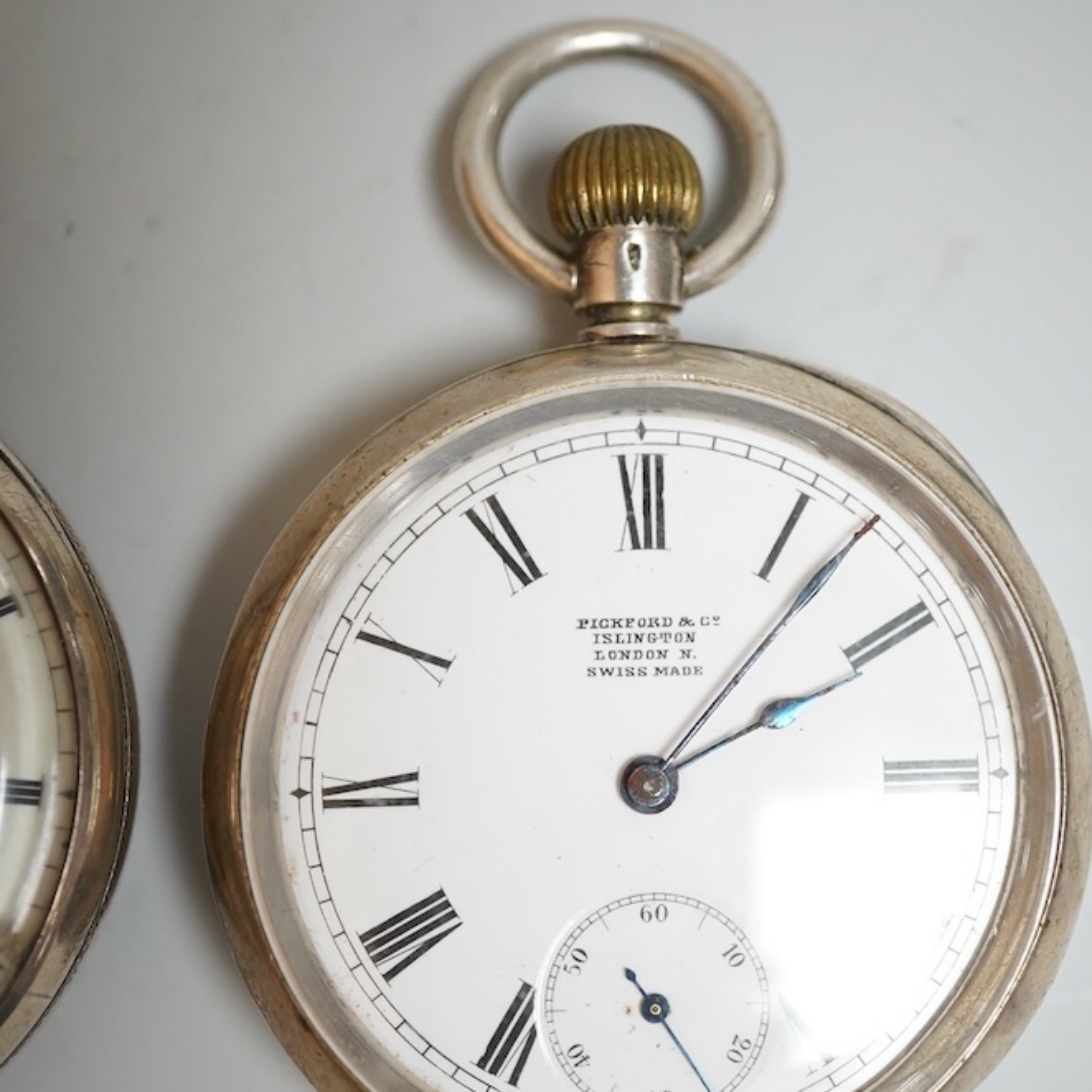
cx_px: 556
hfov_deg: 26.5
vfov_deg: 26.4
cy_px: 641
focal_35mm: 65
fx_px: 2320
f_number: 5
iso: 2500
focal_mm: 30
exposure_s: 1/320
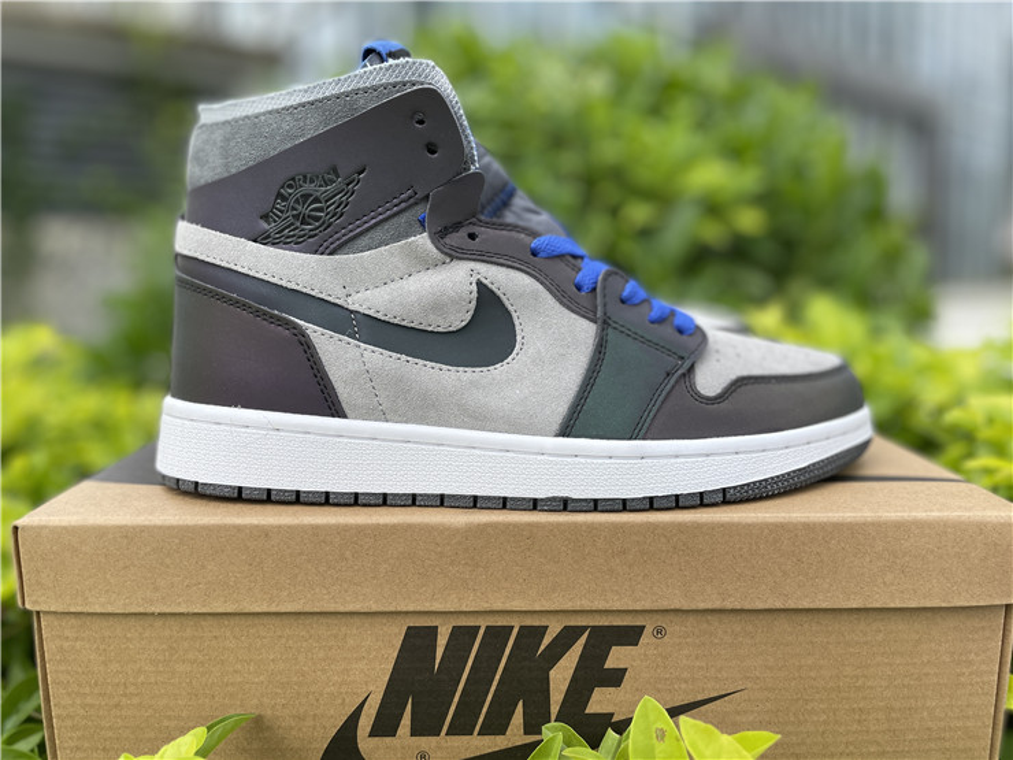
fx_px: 761
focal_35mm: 26
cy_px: 380
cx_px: 506
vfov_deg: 53.1
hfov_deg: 67.3
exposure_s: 1/720
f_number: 1.6
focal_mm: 4.2
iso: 32
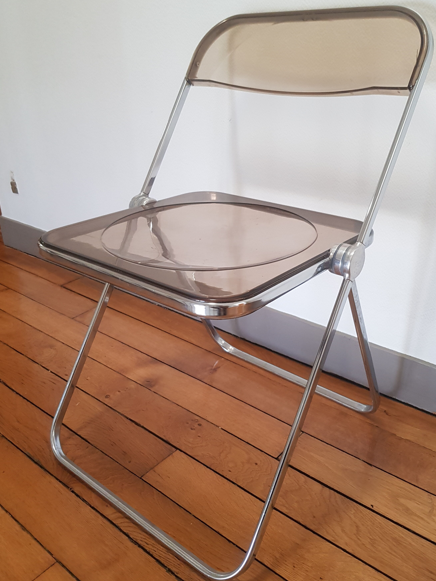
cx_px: 241
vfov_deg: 59.9
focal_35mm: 30
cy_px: 281
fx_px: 504
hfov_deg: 46.7
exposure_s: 1/50
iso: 200
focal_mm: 4.2
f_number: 1.7
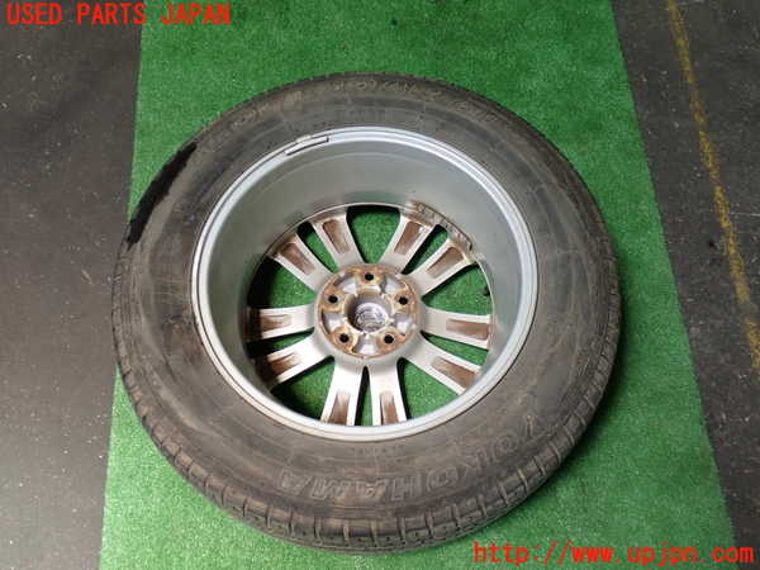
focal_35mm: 36
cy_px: 285
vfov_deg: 39.7
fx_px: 790
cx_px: 380
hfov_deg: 51.4
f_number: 2.5
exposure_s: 1/80
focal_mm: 6.37
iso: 160
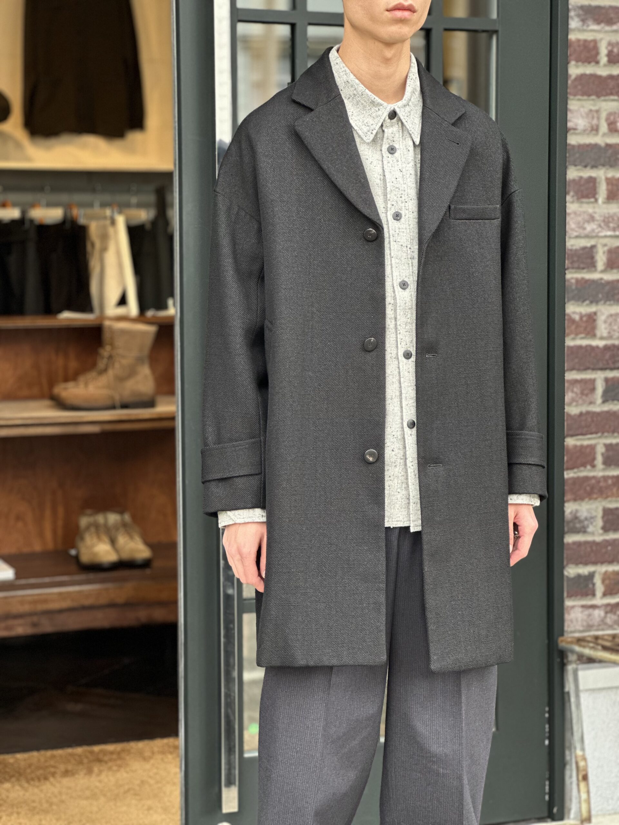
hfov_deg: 19.1
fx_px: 1836
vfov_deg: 25.3
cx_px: 310
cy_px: 412
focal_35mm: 77
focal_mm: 9
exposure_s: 1/121
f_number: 2.8
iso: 160
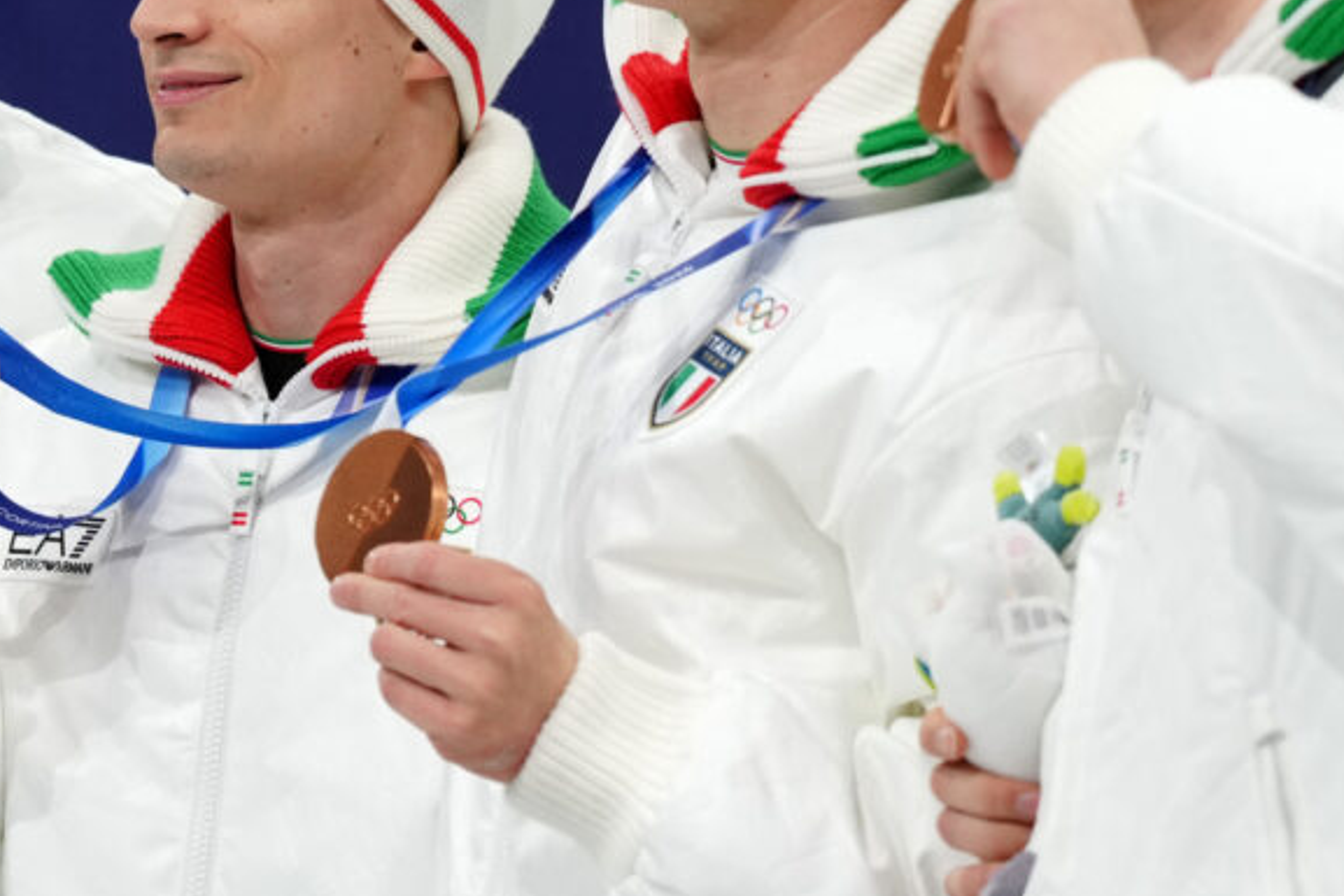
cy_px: 261
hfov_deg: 4.6
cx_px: 354
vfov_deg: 3.0
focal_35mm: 451
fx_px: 16841
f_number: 3.5
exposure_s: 1/640
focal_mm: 145
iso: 1000
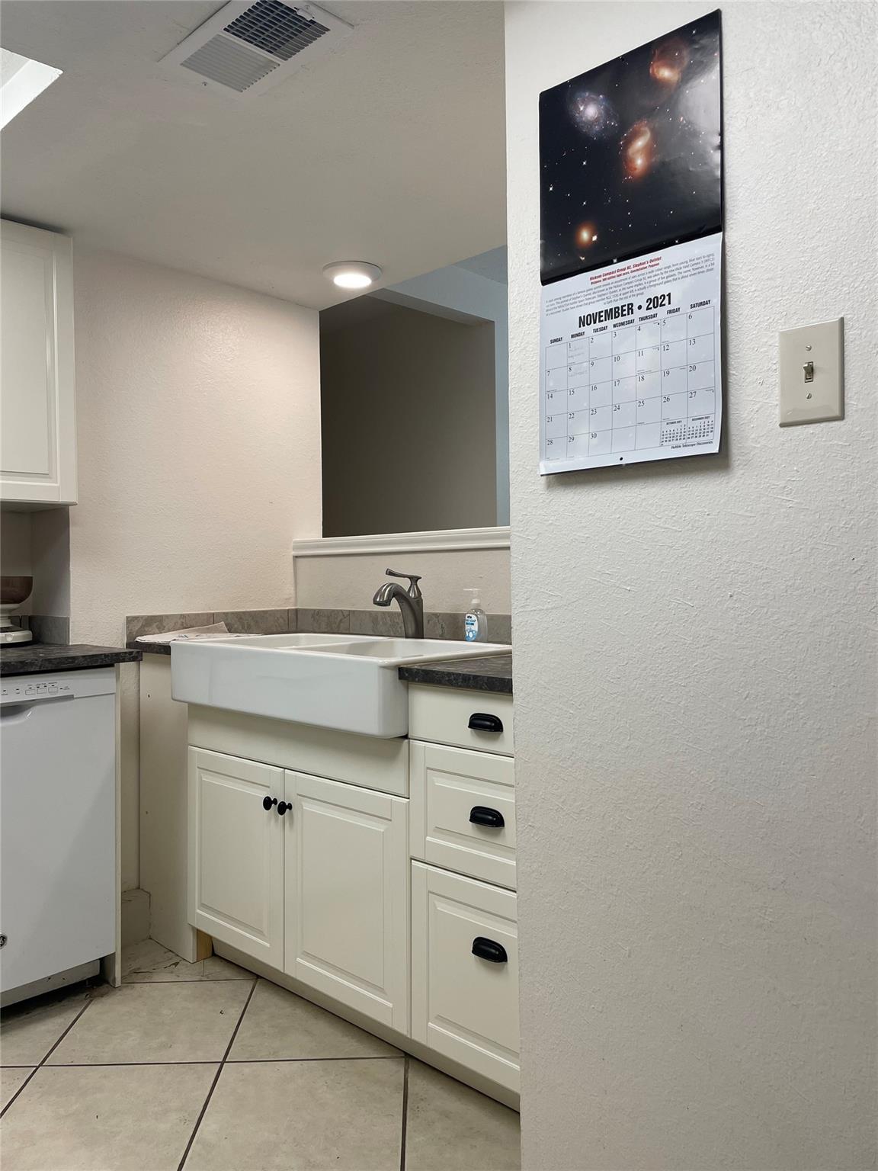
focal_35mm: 26
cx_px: 439
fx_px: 879
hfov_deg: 53.1
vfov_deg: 67.3
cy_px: 586
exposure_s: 1/120
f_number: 1.6
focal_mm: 4.2
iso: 50
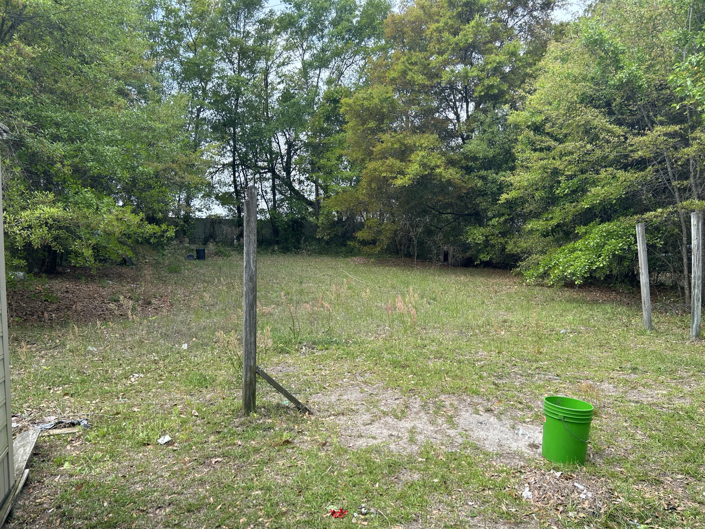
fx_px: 530
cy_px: 264
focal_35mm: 26
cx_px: 352
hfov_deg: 67.3
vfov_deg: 53.1
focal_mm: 5.7
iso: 50
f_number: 1.5
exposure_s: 1/1029
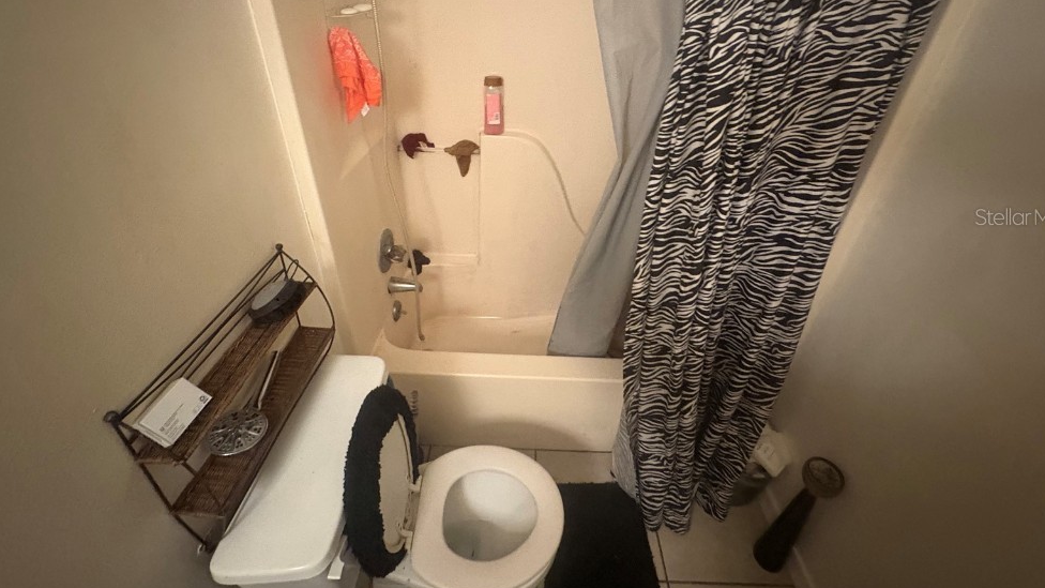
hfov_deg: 99.4
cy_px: 216
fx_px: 443
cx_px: 528
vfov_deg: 66.0
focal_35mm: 16
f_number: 2.2
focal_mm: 2.22
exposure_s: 1/30
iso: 1000
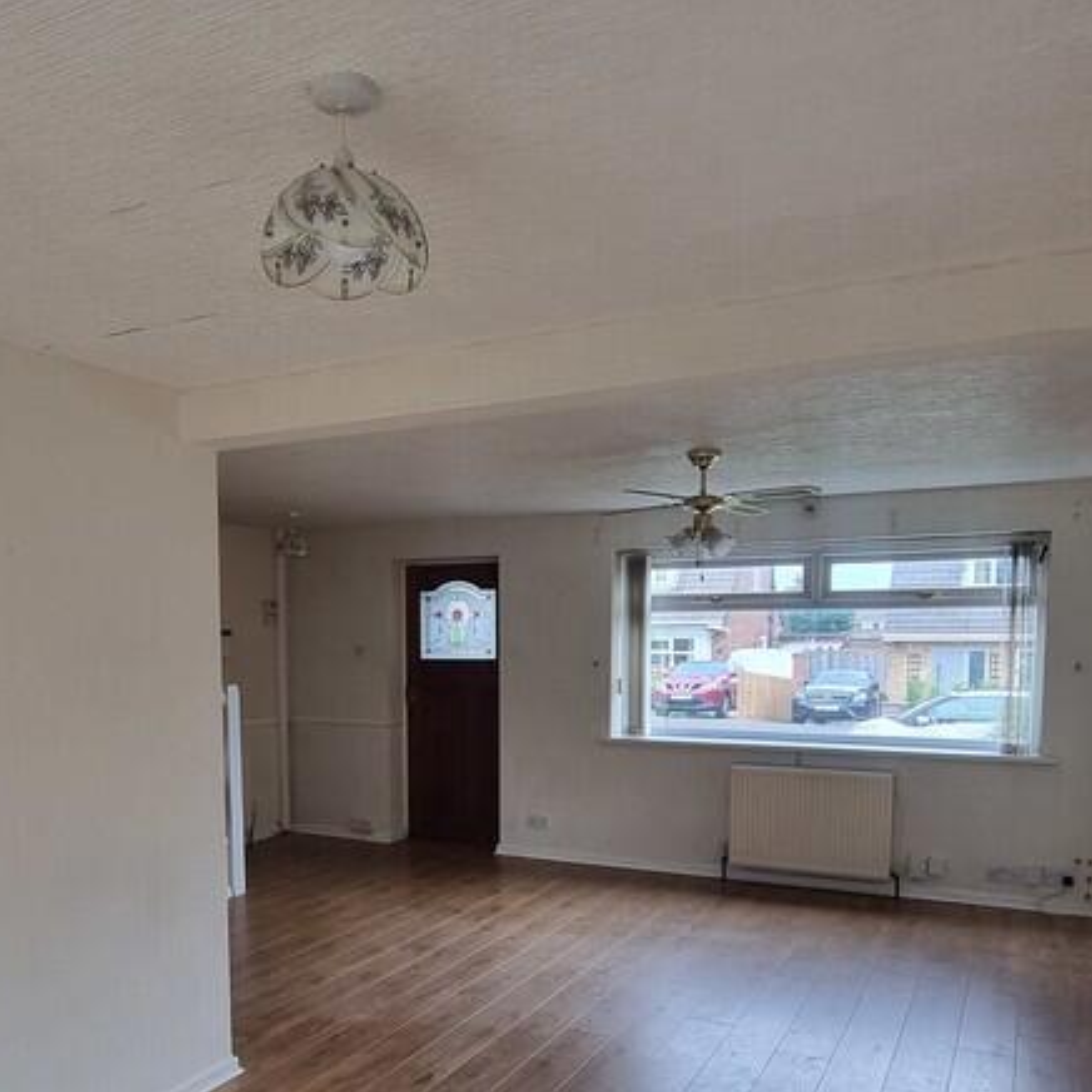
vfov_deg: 57.6
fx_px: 964
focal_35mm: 27
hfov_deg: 59.0
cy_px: 736
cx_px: 491
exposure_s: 1/100
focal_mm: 2.2
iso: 80
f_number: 2.2
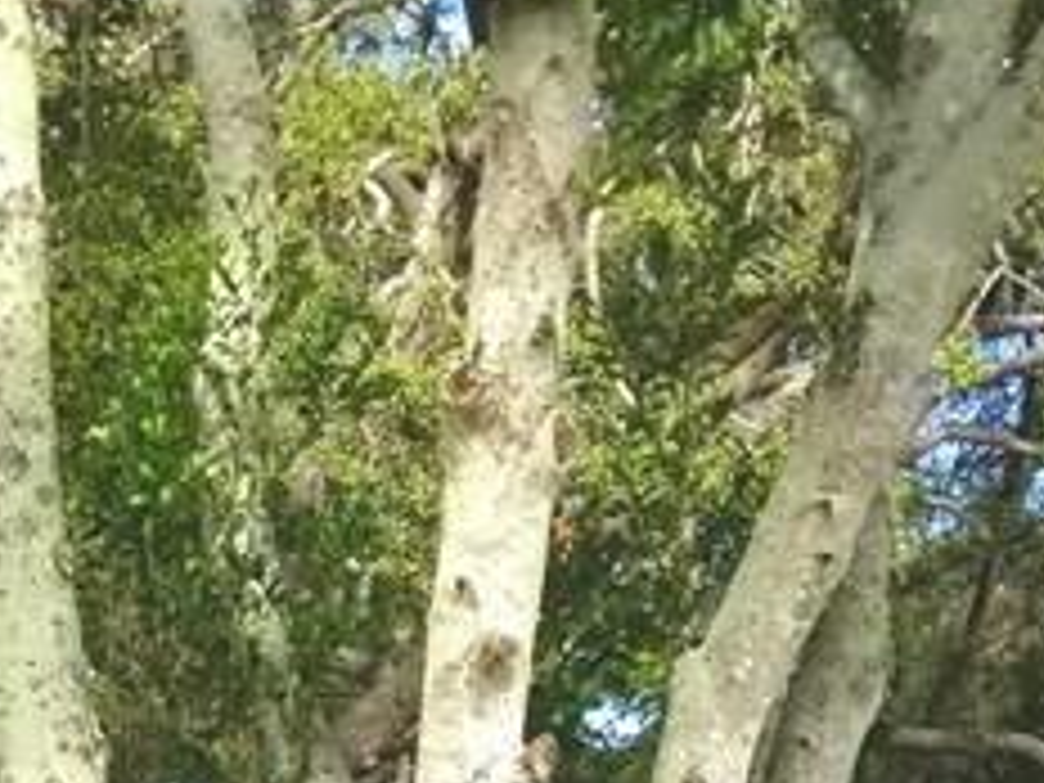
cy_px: 1598
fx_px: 3468
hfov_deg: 16.7
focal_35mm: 115
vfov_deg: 11.5
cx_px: -4
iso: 50
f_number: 1.7
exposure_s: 1/1744
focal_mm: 4.25
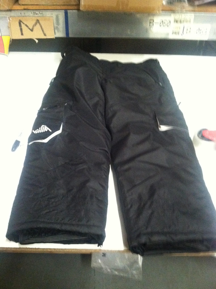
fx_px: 292
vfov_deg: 52.7
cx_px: 108
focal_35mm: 35
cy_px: 144
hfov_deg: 40.6
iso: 800
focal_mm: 3.85
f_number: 2.8
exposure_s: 1/15
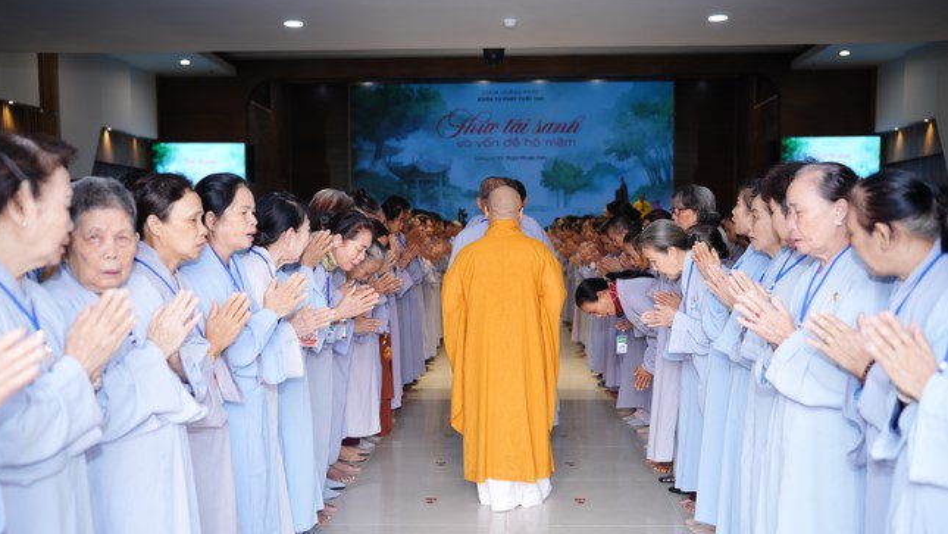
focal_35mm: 38
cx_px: 472
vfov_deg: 31.1
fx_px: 955
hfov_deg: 52.8
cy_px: 311
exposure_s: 1/60
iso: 160
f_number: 2.5
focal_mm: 36
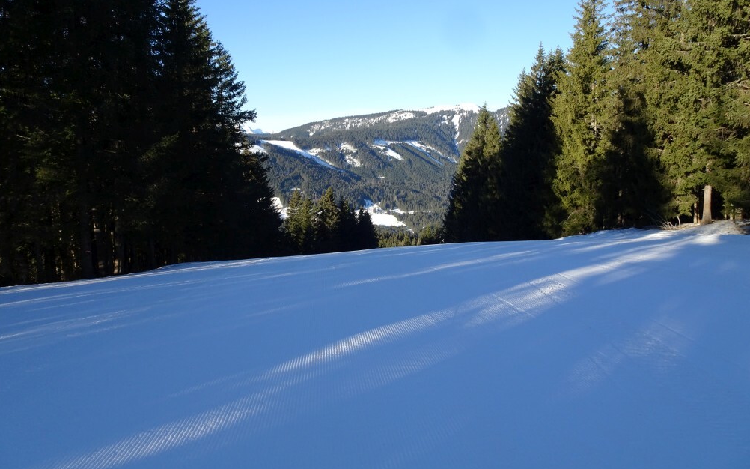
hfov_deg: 70.4
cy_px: 202
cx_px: 381
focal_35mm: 26
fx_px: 531
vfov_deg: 47.4
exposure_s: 1/400
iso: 80
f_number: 3.5
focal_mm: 4.1
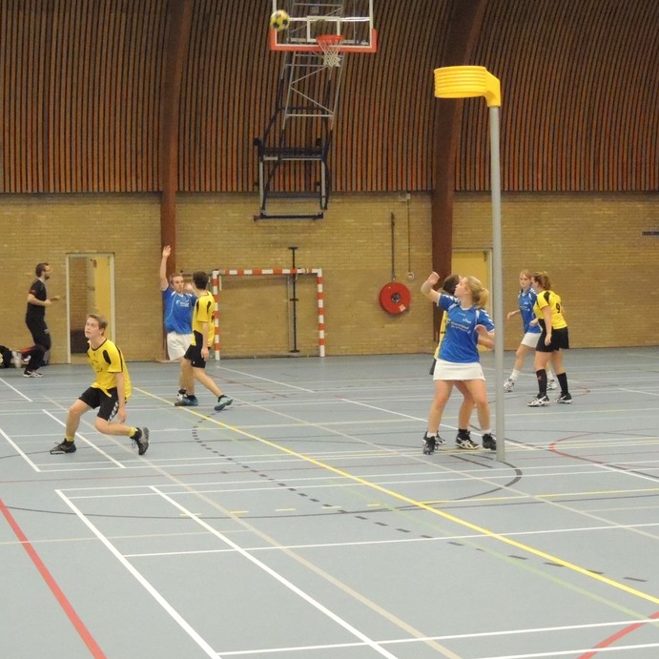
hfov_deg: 23.9
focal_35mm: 72
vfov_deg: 24.0
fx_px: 1551
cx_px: 207
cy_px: 316
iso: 3200
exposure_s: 1/100
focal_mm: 9.8
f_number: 3.7
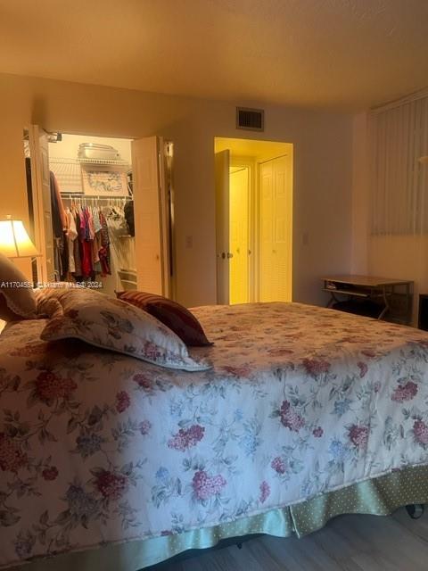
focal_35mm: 26
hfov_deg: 53.1
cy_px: 286
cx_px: 214
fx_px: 429
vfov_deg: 67.3
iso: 250
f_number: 1.5
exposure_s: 1/60
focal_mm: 5.7
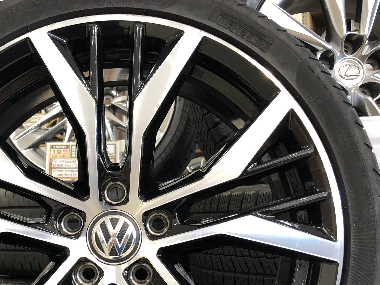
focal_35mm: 50
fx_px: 549
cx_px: 125
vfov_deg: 28.4
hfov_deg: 37.8
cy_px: 234
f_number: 1.8
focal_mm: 3.99
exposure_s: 1/33
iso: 32
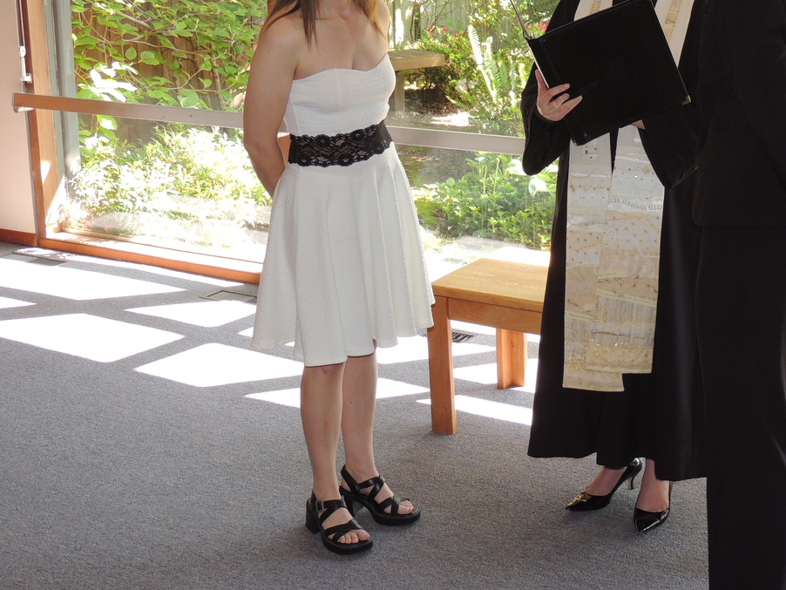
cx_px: 526
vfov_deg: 24.0
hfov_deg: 31.4
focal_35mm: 61
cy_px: 214
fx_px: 1385
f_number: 3.4
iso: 160
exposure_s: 1/50
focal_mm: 7.6
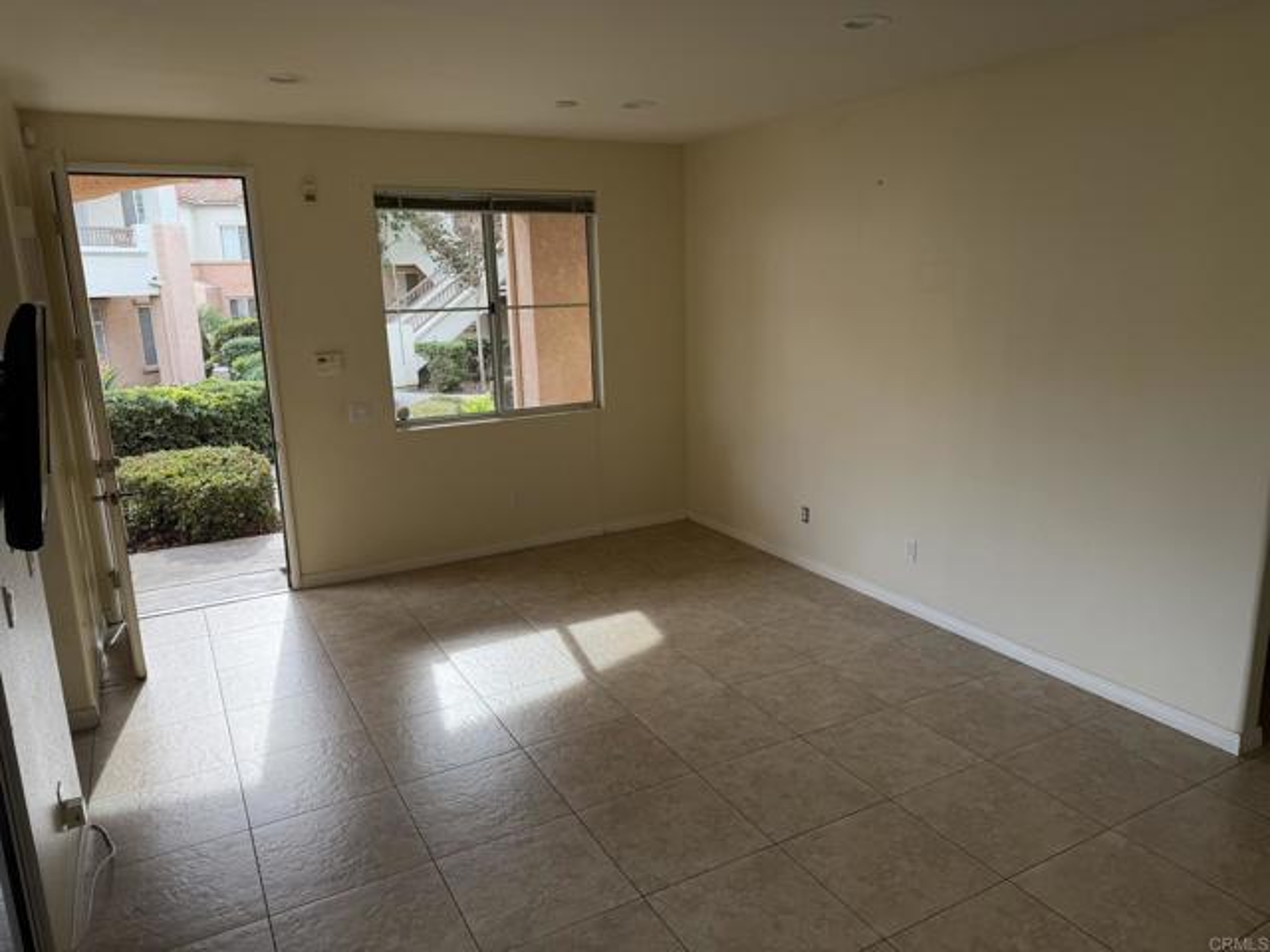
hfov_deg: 71.6
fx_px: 881
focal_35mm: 24
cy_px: 476
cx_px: 635
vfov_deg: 56.8
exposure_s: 1/363
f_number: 1.78
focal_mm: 6.76
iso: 100
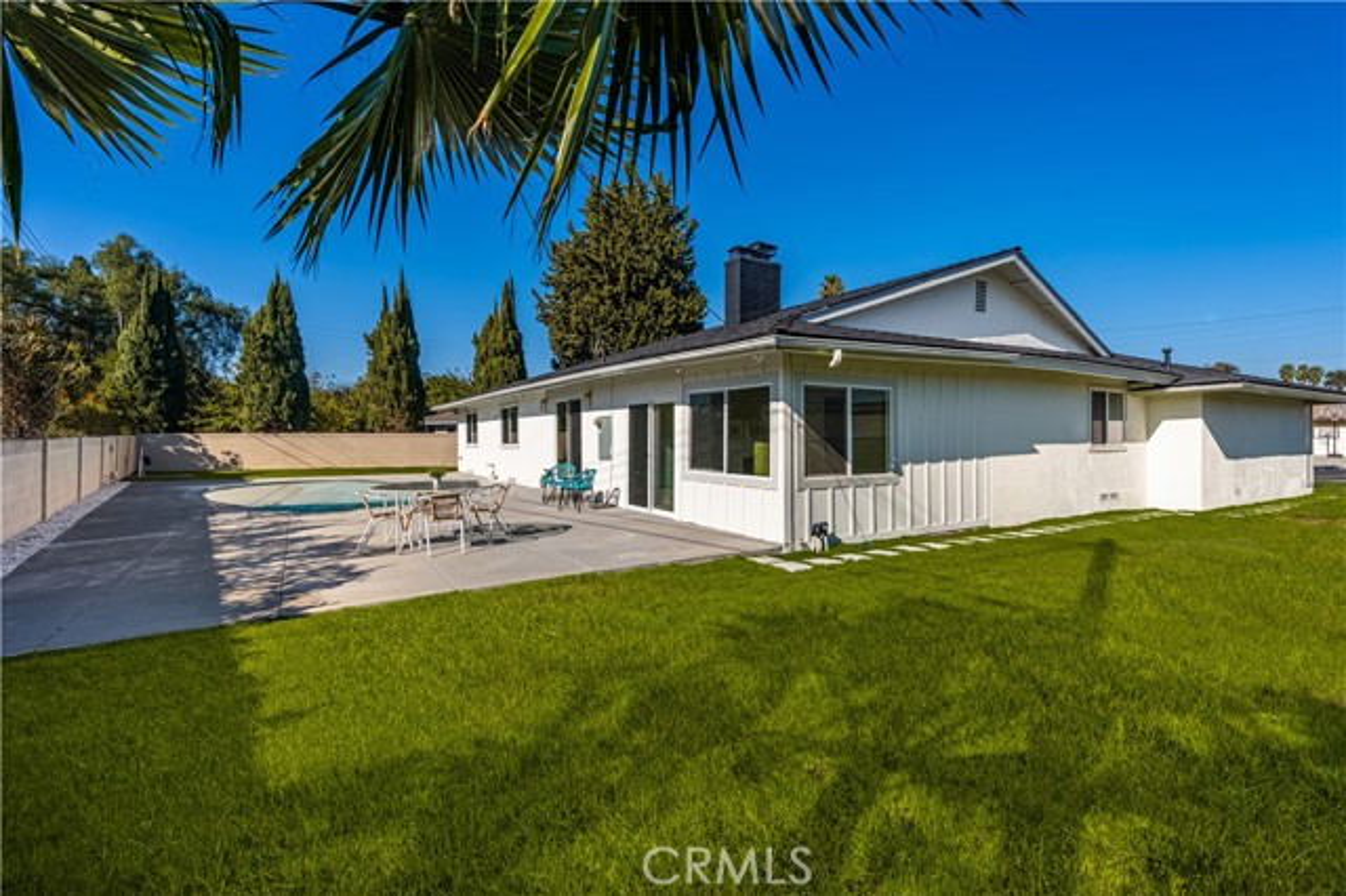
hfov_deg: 100.4
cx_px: 673
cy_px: 448
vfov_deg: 77.3
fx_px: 561
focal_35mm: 15
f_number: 9
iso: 100
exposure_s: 1/500
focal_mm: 15
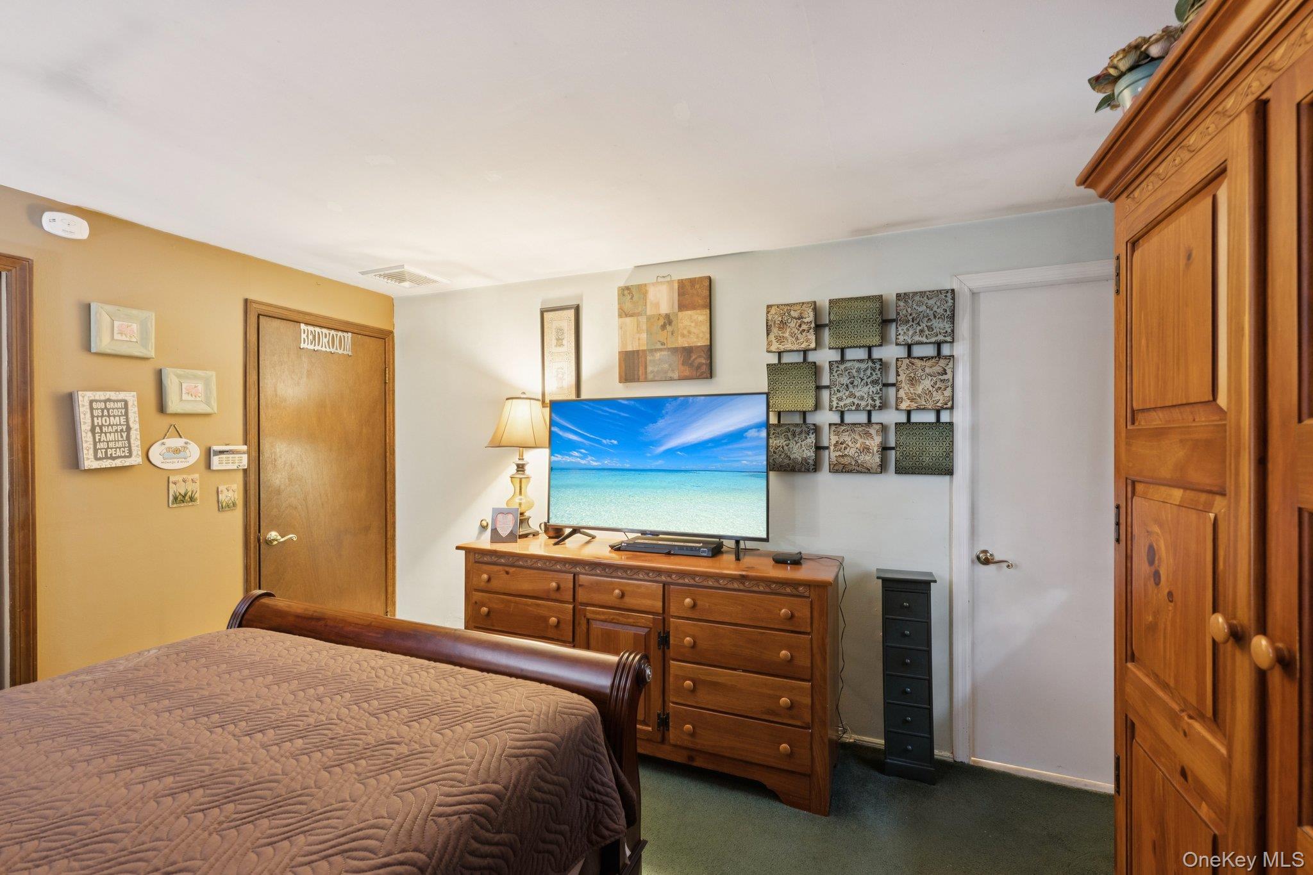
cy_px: 438
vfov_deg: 81.2
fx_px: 511
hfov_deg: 104.3
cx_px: 656
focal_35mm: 14
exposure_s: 1/2.5
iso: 640
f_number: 6.3
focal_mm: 14
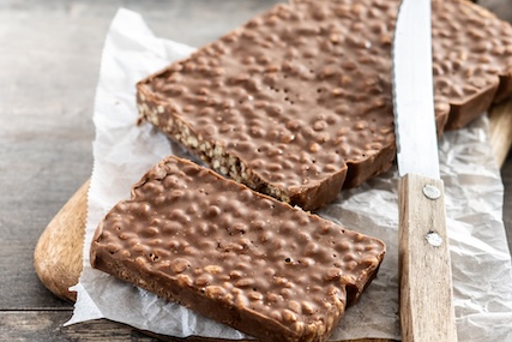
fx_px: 1921
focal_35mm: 135
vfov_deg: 10.2
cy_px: 199
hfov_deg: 15.2
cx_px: 197
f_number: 4.5
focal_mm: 60
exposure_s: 1/200
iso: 100
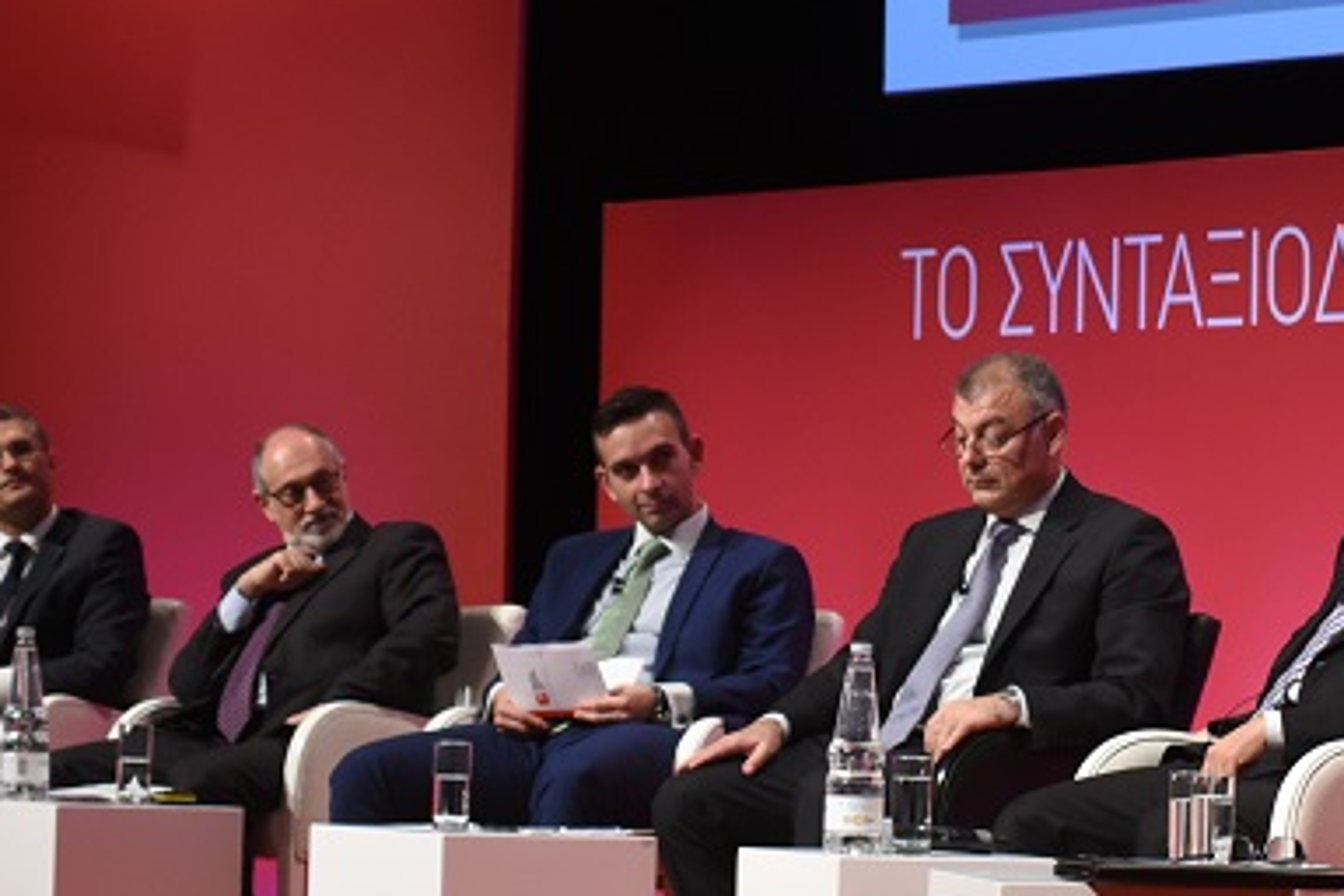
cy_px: 488
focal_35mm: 171
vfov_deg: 8.0
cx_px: 962
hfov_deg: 12.0
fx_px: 6384
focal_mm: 82
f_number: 8
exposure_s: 1/100
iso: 3200
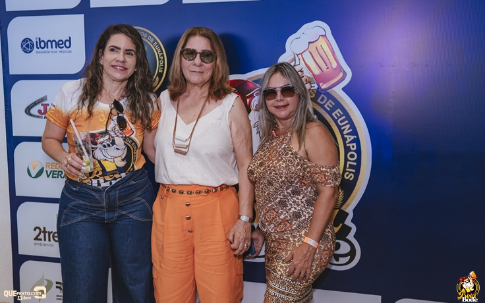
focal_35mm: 37
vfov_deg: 34.4
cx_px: 242
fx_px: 489
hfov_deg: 52.7
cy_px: 143
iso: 1600
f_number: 2.5
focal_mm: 24
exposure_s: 1/500
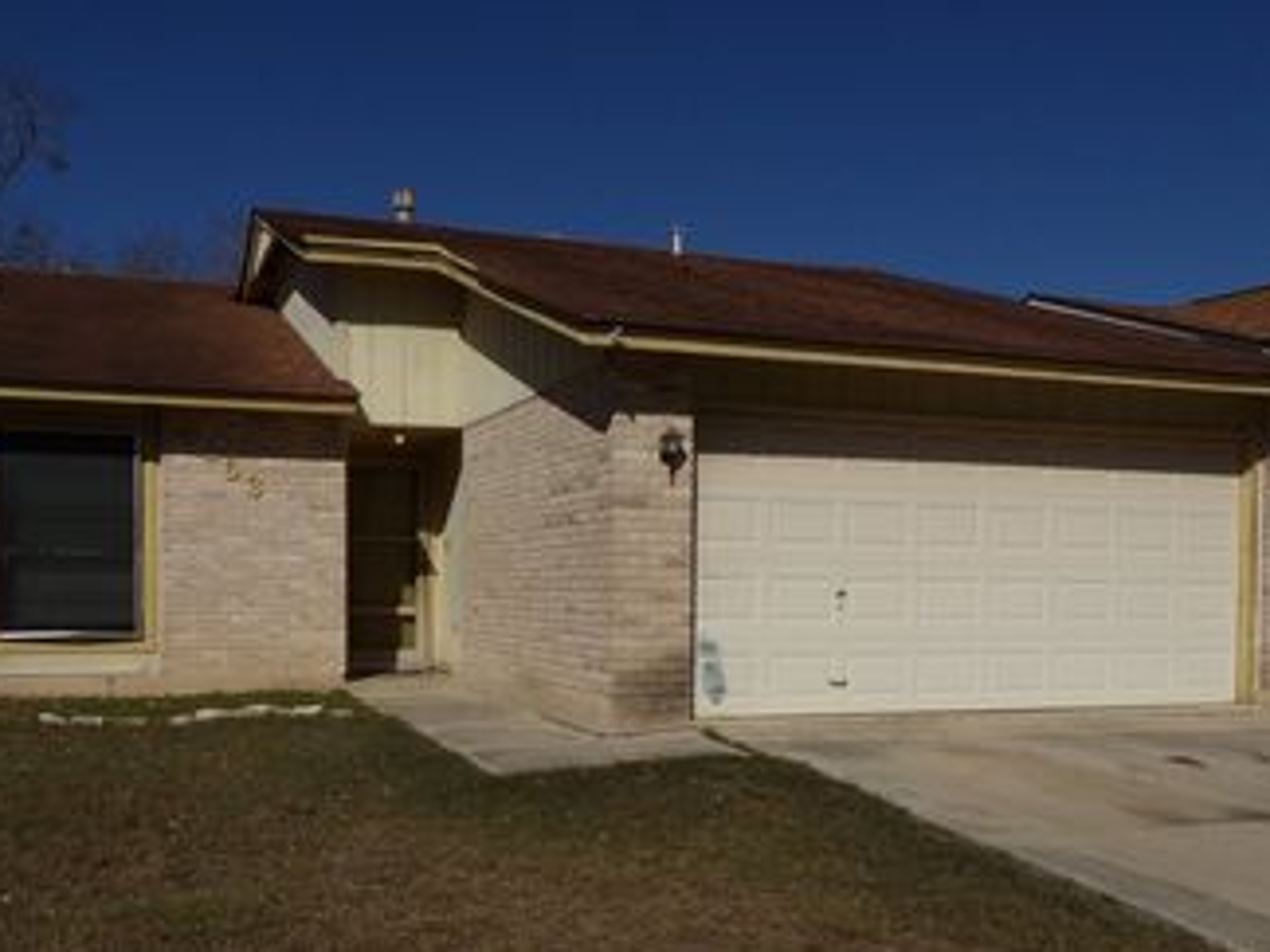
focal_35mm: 37
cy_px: 609
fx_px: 1357
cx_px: 580
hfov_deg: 50.1
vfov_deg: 38.4
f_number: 8
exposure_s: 1/800
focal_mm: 4.3
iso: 80
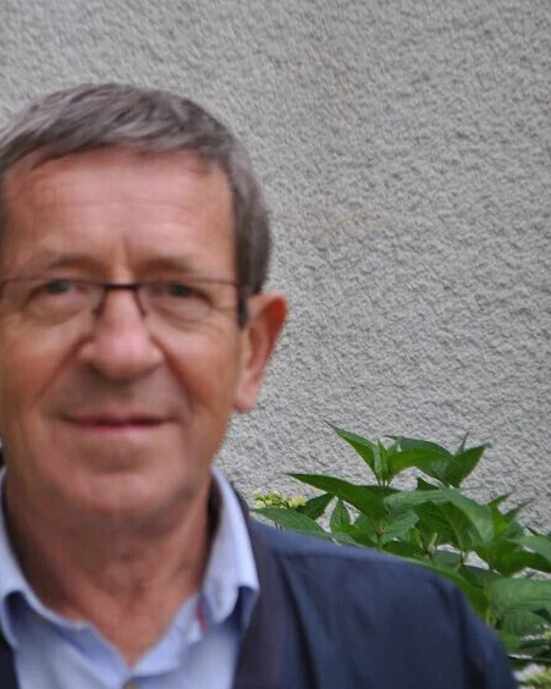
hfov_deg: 13.0
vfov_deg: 16.3
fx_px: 2400
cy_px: 347
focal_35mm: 118
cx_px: 116
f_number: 5.6
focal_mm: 55
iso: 200
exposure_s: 1/40
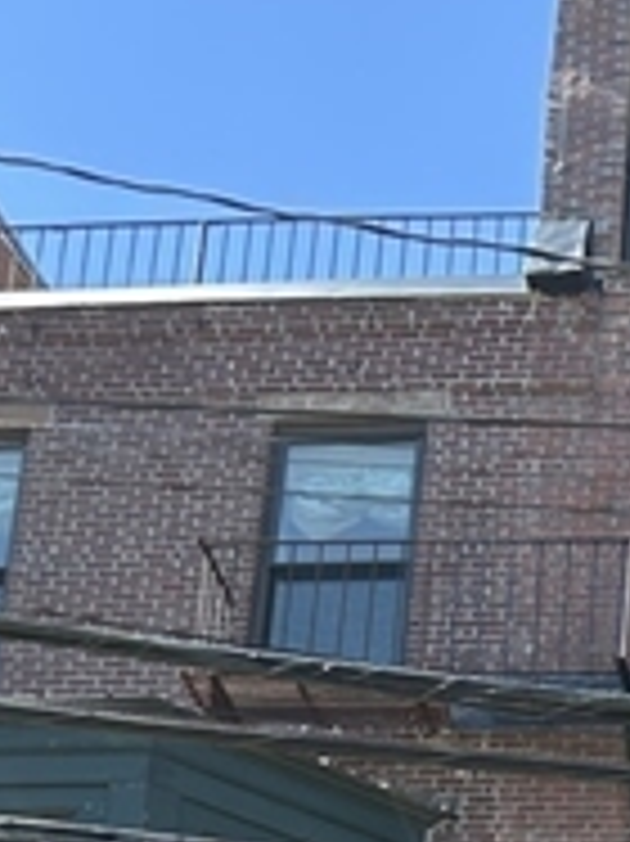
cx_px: 1017
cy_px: 1229
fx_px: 2599
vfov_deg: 16.8
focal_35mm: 107
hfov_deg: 12.9
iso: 50
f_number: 1.5
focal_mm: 5.7
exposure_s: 1/840
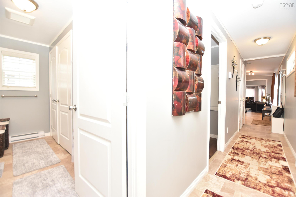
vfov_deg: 77.3
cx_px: 148
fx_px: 123
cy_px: 98
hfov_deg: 100.4
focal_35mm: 15
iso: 400
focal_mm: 10
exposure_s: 1/50
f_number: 3.5
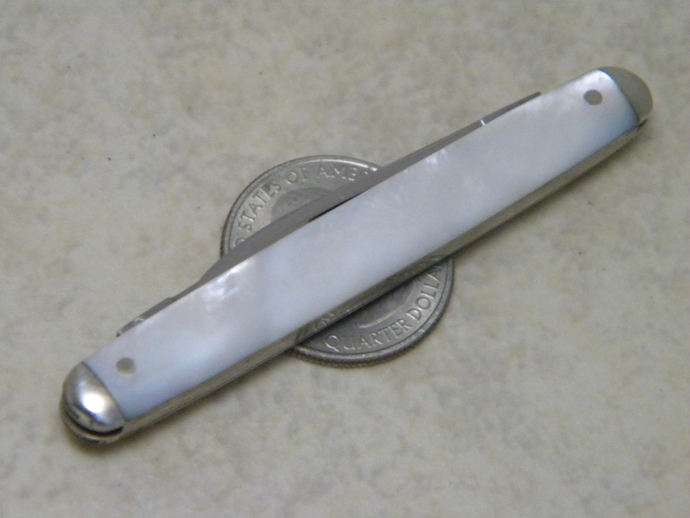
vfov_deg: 8.1
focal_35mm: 183
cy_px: 259
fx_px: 3648
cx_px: 345
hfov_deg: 10.8
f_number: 5.2
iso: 800
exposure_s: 1/48
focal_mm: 33.1
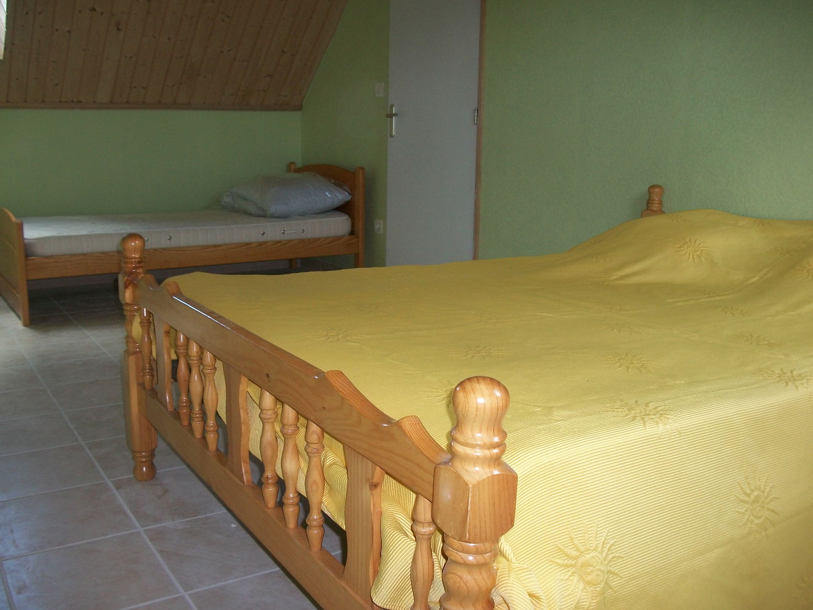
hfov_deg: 55.3
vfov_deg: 42.9
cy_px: 303
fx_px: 775
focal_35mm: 33
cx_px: 394
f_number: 2.9
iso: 80
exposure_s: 1/30
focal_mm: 5.7
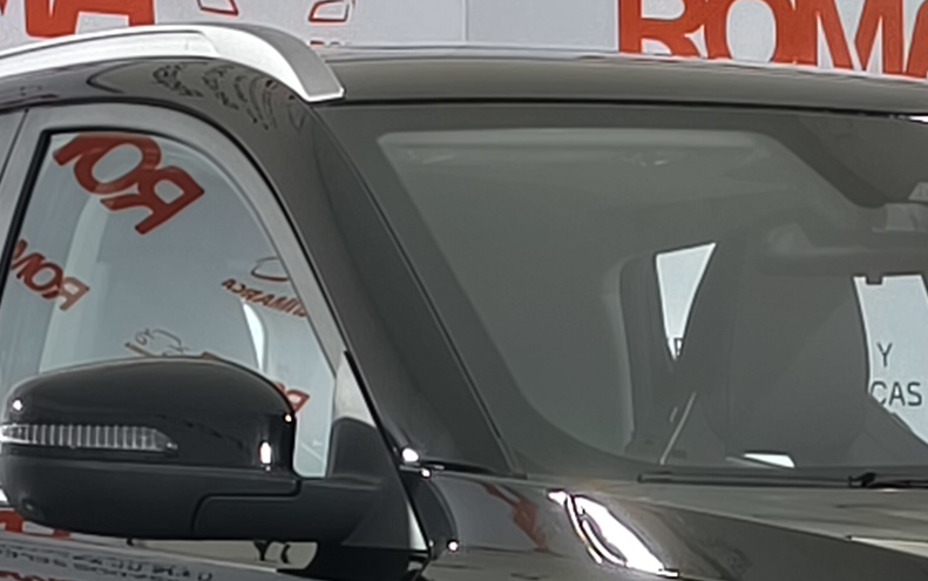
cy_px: 1033
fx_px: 5136
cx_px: 954
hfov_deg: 10.2
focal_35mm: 203
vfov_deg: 6.3
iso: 250
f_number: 1.7
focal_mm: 5.35
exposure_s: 1/50
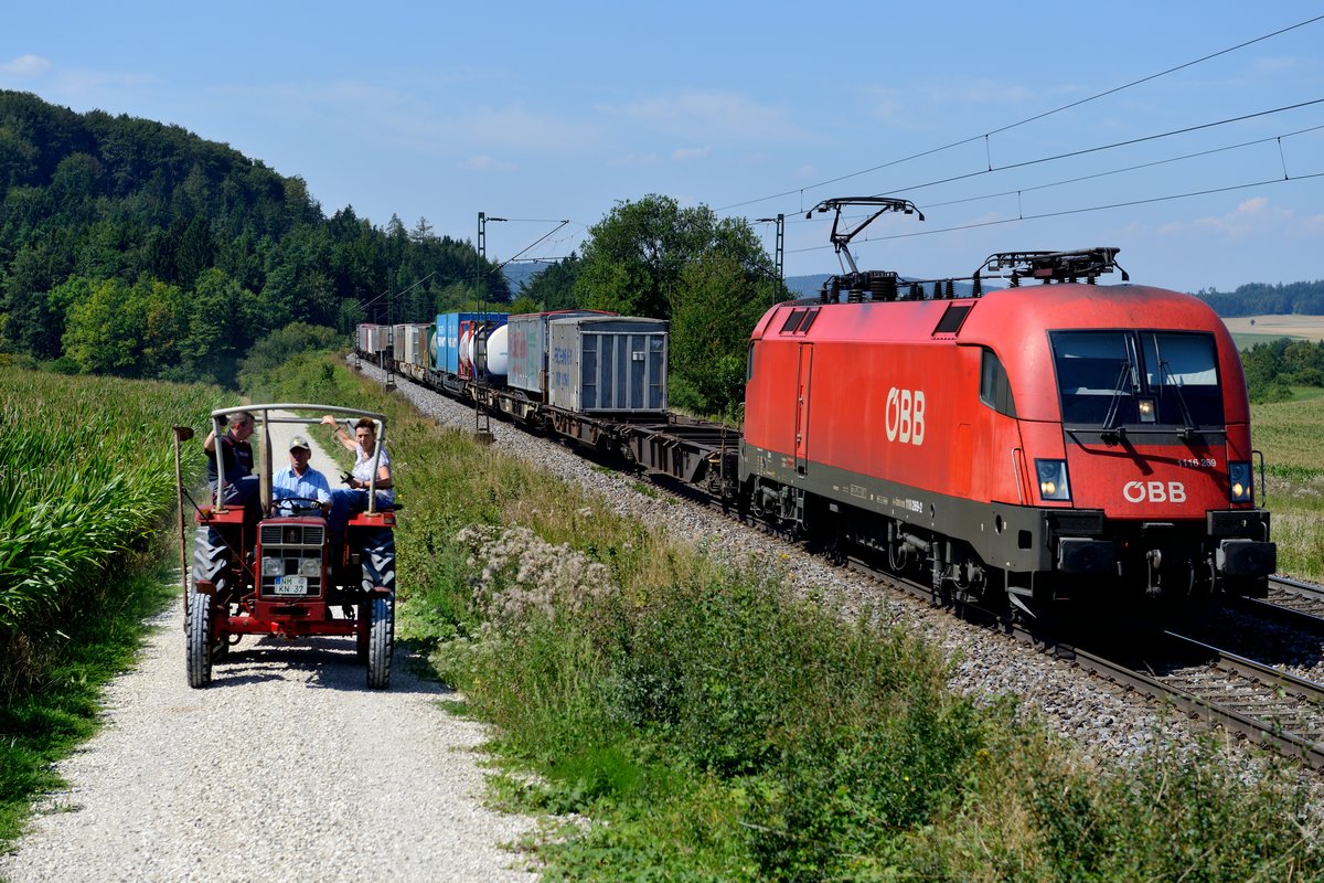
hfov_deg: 28.8
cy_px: 442
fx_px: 2574
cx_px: 662
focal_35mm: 70
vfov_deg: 19.5
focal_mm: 70
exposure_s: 1/1600
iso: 200
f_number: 6.3
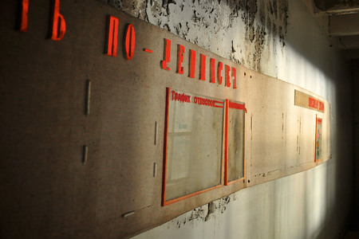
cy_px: 120
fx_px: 359
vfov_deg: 36.9
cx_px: 180
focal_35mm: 36
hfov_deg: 53.1
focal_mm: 24
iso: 900
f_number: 4
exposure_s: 1/30
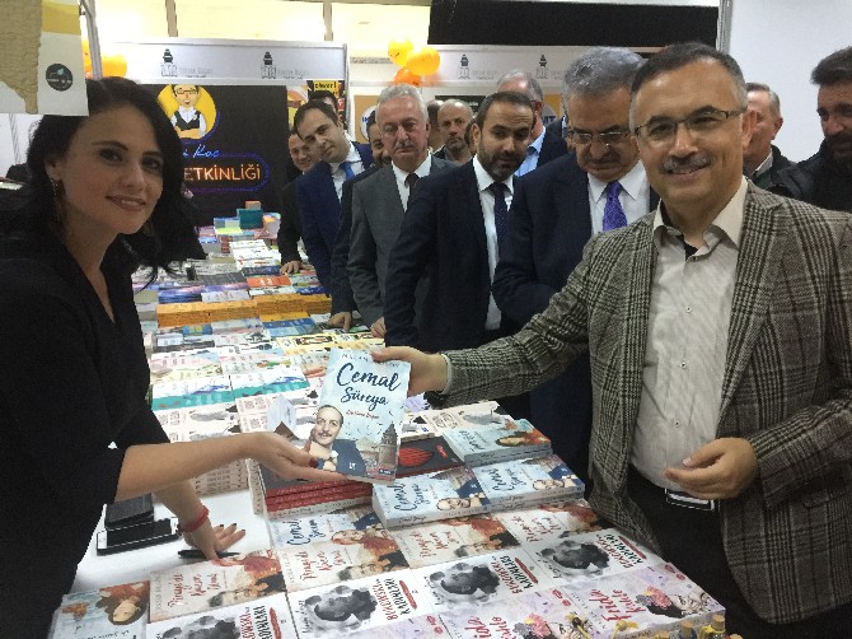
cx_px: 426
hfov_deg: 61.7
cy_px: 320
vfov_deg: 48.2
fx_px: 714
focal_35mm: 29
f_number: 2.2
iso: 125
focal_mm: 4.15
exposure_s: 1/17
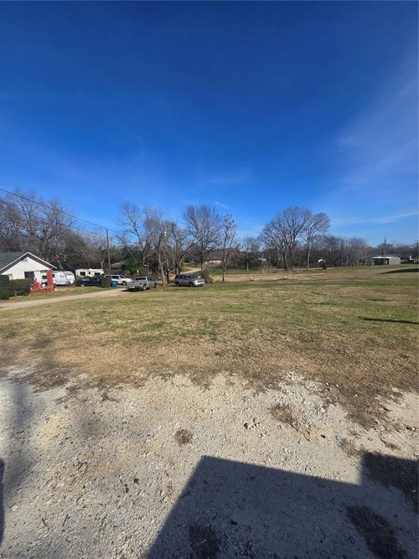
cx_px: 210
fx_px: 210
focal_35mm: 13
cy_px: 280
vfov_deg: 106.2
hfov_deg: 89.9
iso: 50
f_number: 2.2
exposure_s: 1/2812
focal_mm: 2.2
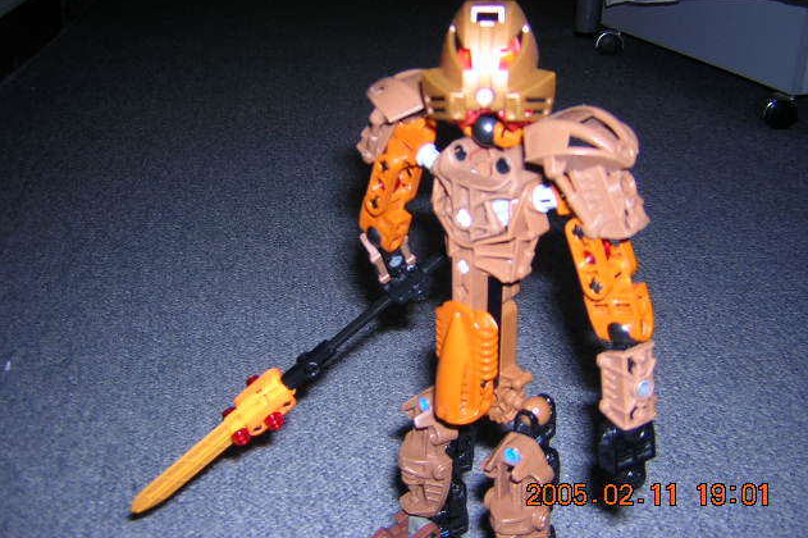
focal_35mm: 38
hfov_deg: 50.7
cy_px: 251
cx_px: 408
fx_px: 852
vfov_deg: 35.0
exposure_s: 1/60.1
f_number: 2.6
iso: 100
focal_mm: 4.7
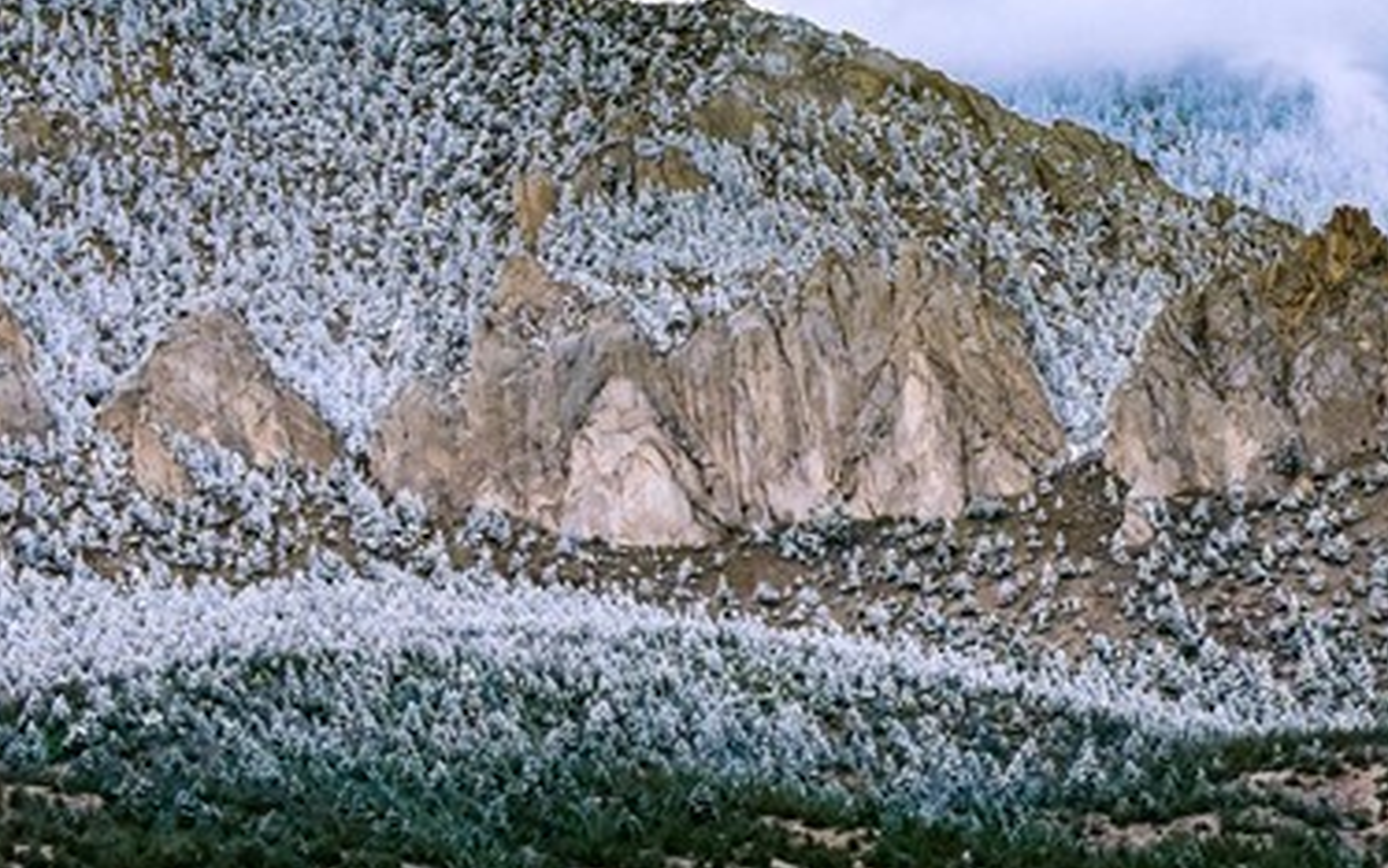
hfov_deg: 6.7
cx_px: 1774
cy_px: 378
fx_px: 11768
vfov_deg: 4.2
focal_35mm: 311
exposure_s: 1/1000
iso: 800
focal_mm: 70
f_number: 8
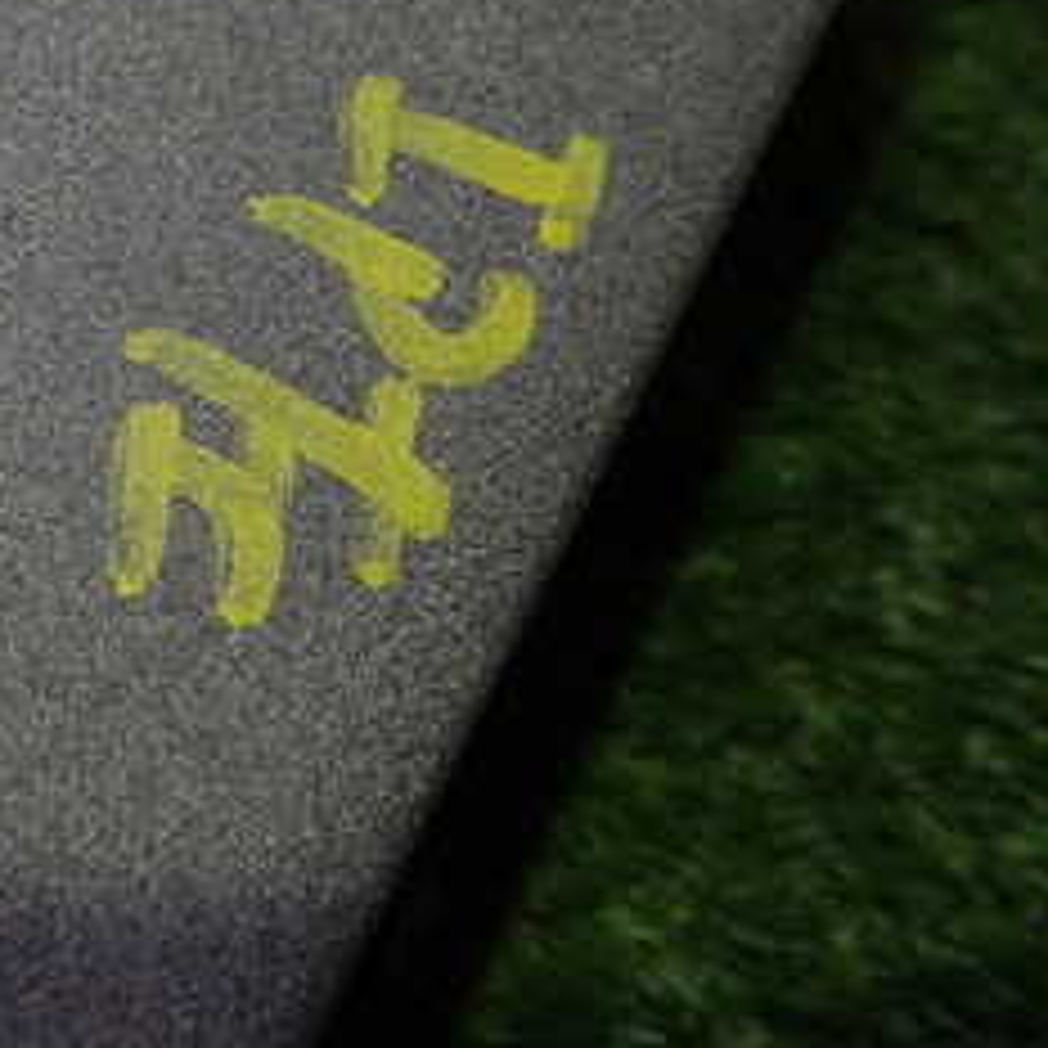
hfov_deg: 21.1
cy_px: 189
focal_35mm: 75
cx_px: -288
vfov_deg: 22.7
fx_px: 2569
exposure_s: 1/50
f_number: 2.4
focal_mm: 5.9
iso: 400
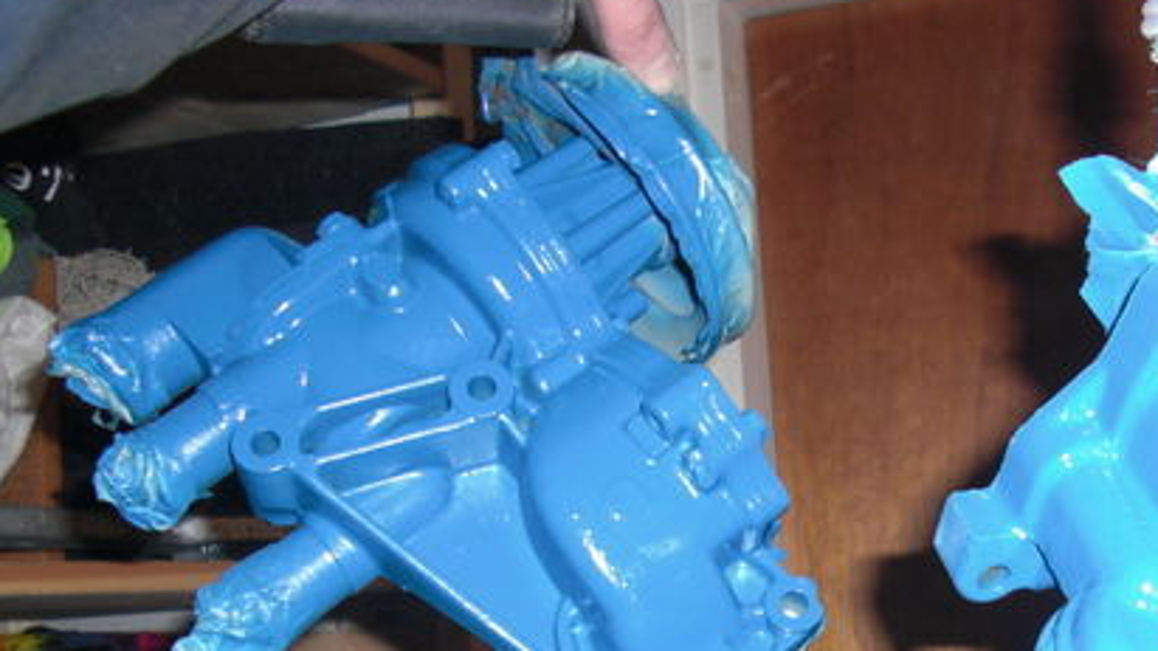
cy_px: 634
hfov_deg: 33.7
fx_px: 1873
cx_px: 854
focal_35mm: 61
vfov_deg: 19.2
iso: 100
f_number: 2.8
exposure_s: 1/60
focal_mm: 6.3
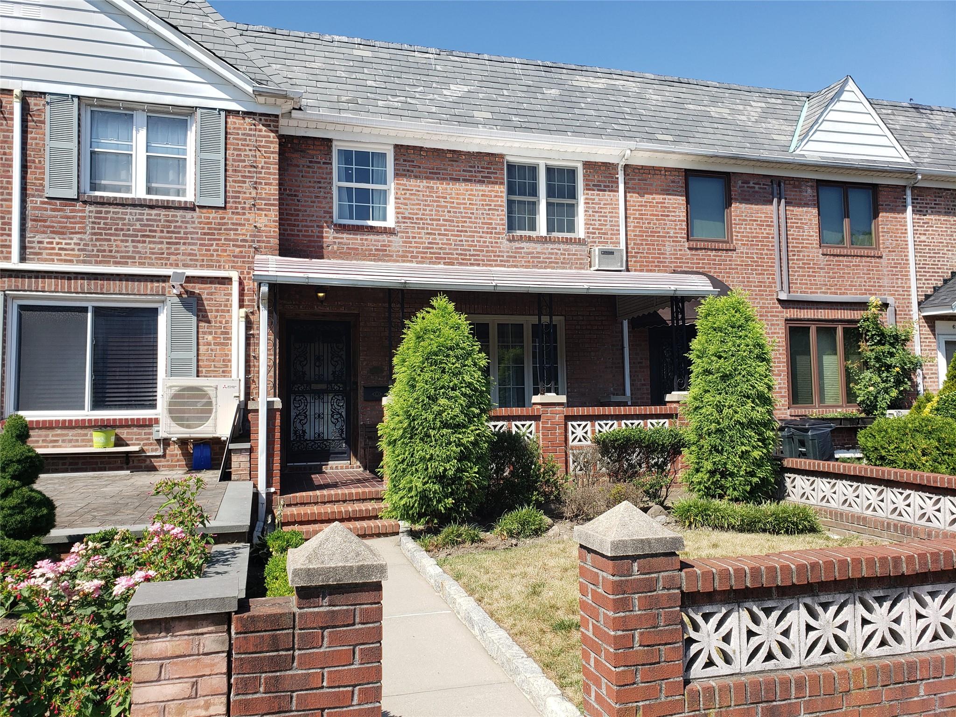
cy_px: 358
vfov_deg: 53.1
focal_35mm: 26
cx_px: 478
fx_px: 718
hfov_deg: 67.3
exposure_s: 1/927
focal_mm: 4.3
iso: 50
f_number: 2.4
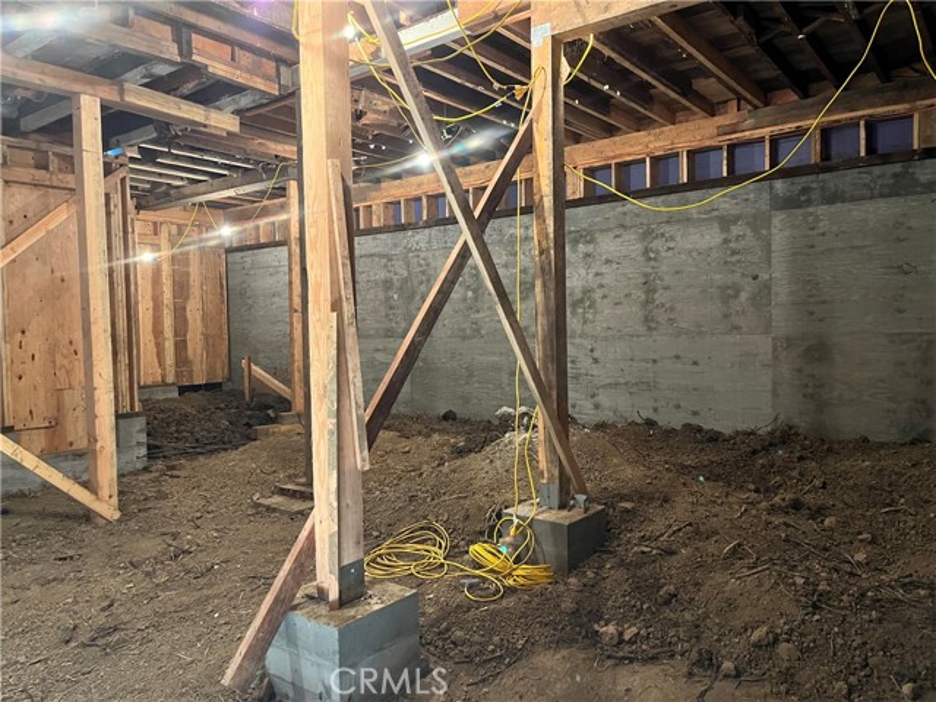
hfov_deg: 67.3
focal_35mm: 26
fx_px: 703
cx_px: 468
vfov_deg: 53.1
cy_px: 351
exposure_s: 1/40
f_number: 1.6
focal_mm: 5.1
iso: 640
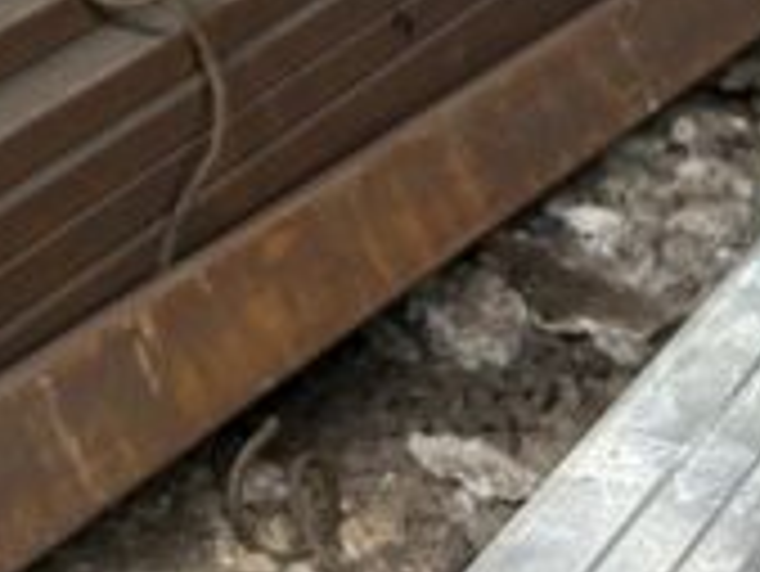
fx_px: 3164
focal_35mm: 144
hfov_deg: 13.0
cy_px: -680
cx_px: -378
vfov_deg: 9.4
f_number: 1.5
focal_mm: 5.7
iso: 40
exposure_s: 1/121
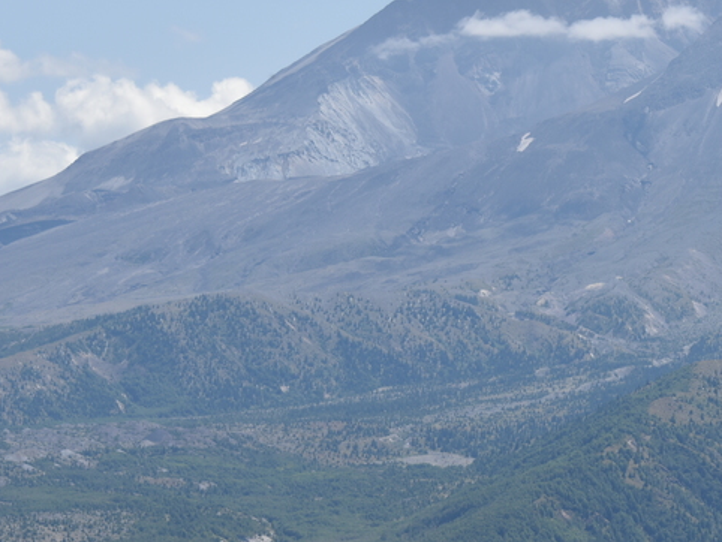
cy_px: 385
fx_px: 4528
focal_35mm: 217
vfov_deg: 6.8
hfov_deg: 9.0
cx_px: 782
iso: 100
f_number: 9
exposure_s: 1/320
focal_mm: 85
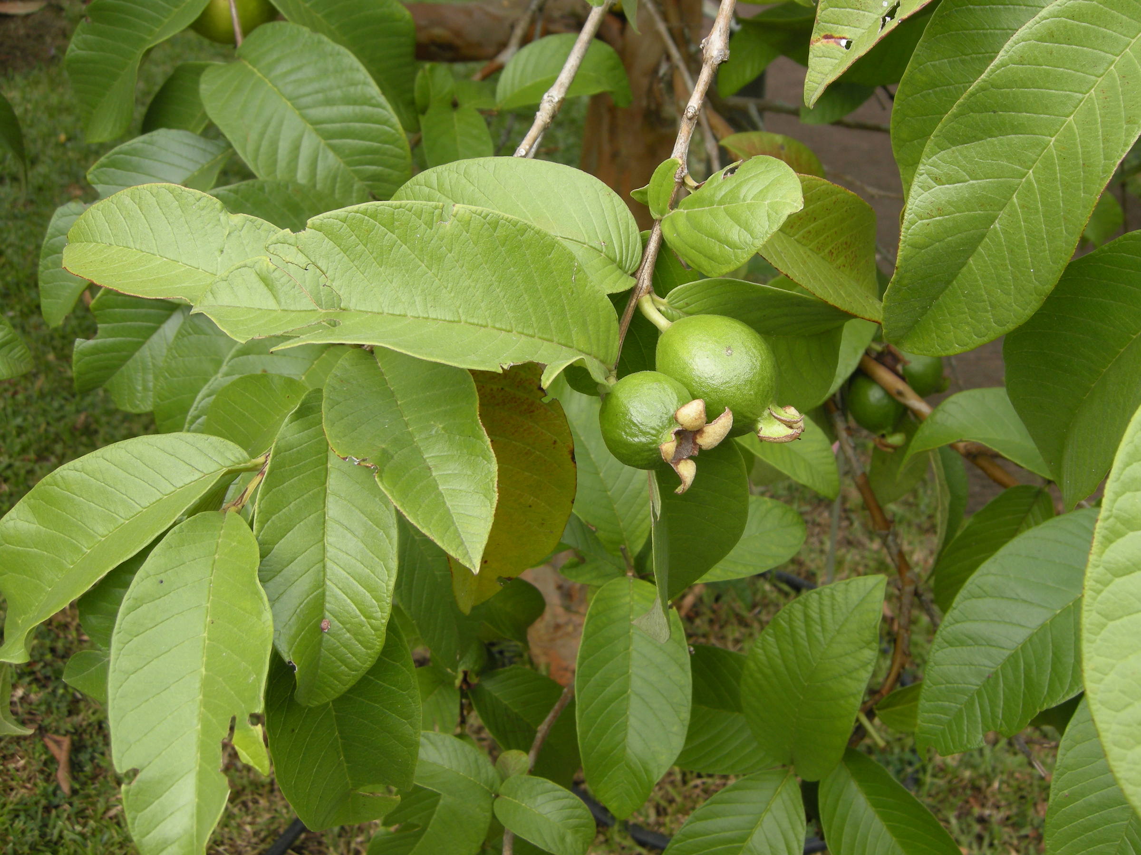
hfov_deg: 52.6
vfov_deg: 40.7
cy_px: 428
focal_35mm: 35
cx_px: 570
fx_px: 1154
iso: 64
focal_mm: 7.5
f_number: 3.8
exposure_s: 1/75
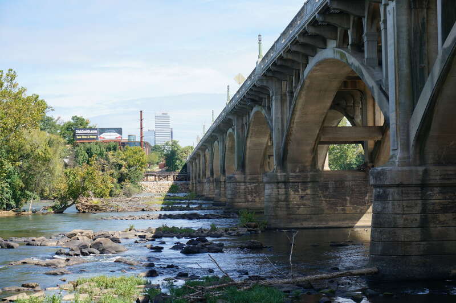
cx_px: 228
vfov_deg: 22.0
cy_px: 152
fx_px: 778
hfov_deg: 32.7
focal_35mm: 62
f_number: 9
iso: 100
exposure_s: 1/100
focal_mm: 41
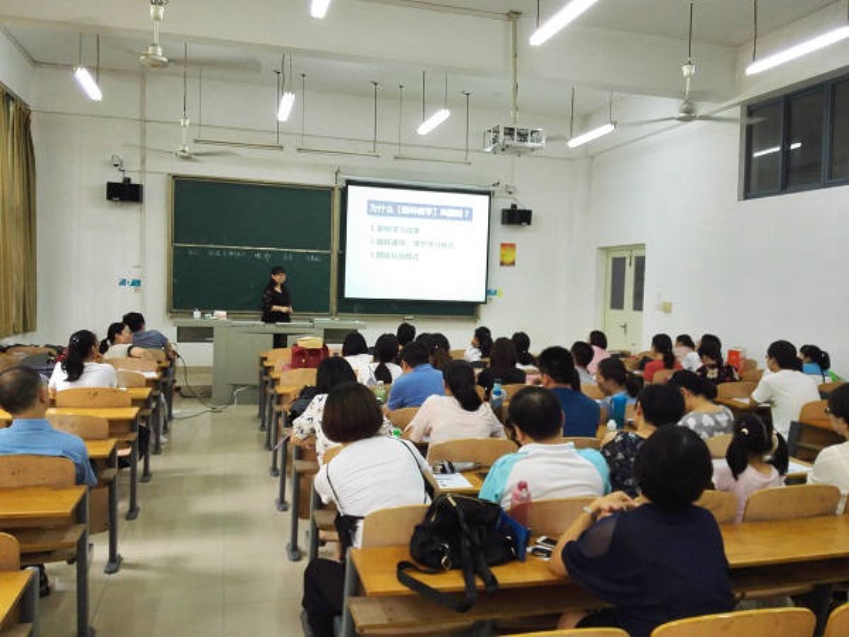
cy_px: 318
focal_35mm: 29
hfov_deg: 61.7
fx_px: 711
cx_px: 424
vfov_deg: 48.2
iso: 200
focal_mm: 3.8
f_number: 2
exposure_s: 1/33.3
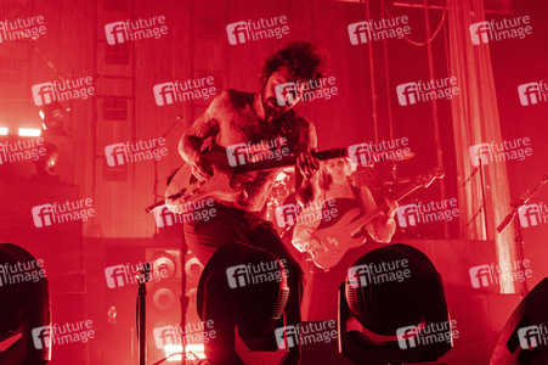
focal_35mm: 46
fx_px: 700
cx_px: 274
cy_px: 182
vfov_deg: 29.2
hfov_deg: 42.8
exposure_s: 1/320
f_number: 4
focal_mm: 46
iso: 2500
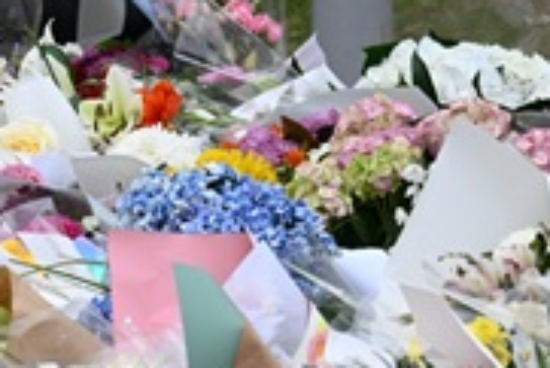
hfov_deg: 2.6
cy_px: 736
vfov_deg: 1.7
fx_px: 12323
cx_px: -352
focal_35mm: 806
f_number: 10
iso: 1600
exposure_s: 1/500
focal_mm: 200
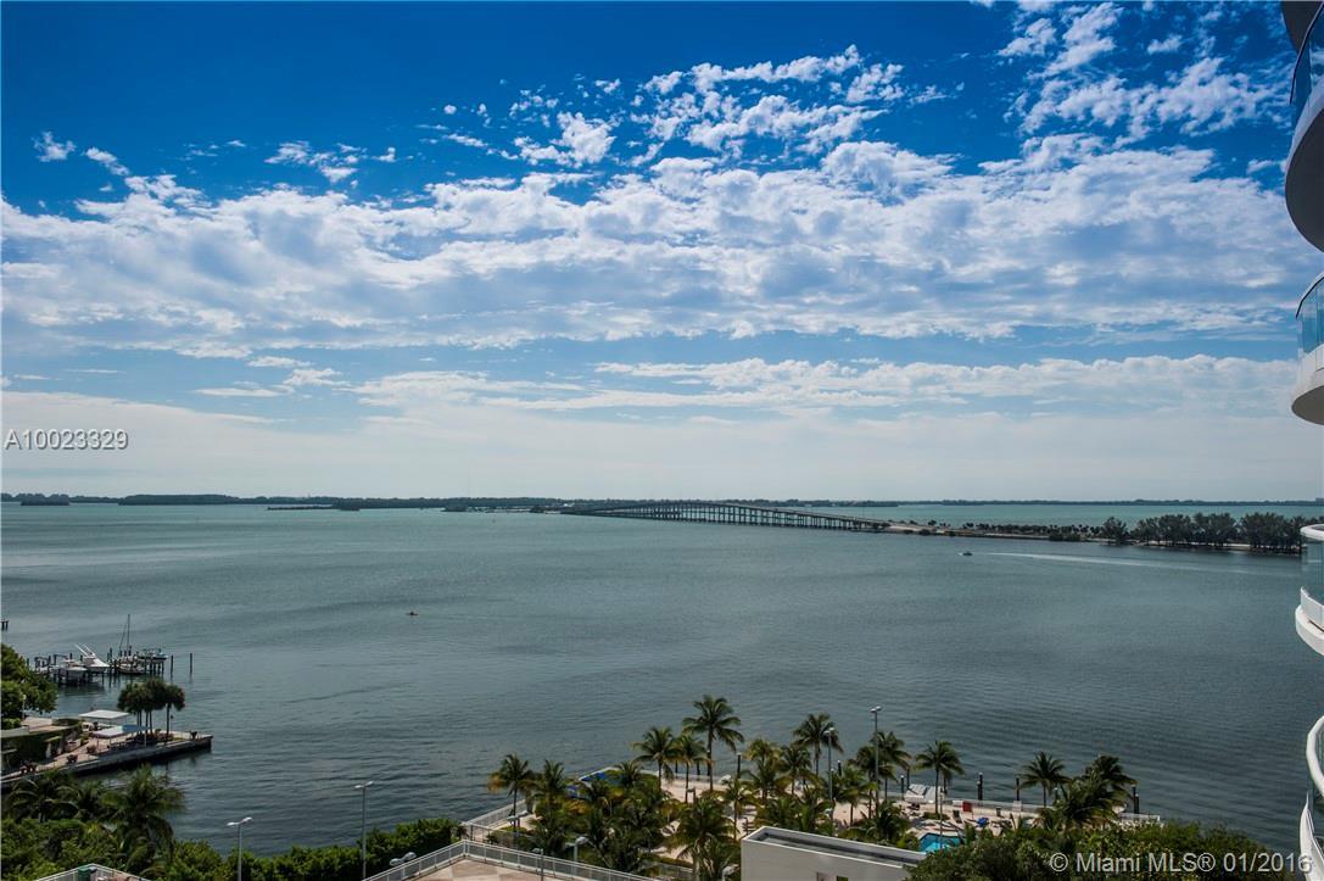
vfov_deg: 42.3
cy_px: 440
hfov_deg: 60.3
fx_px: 1139
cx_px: 662
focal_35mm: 31
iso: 200
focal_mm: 31
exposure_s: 1/200
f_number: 13
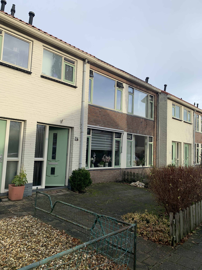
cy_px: 135
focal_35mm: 26
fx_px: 202
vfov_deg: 67.3
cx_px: 101
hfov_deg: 53.1
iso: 25
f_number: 1.8
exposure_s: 1/616
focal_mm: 4.25
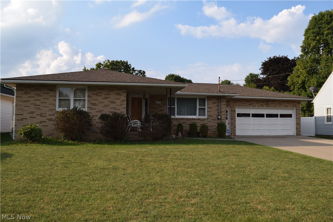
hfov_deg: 61.9
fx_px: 277
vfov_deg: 43.6
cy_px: 111
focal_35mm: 30
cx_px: 166
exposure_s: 1/200
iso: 100
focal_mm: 20
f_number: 8
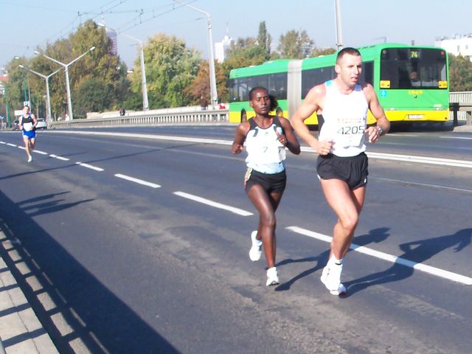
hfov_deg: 52.6
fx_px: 477
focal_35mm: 35
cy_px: 177
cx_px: 236
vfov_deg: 40.7
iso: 64
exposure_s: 1/640
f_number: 3
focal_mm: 6.3
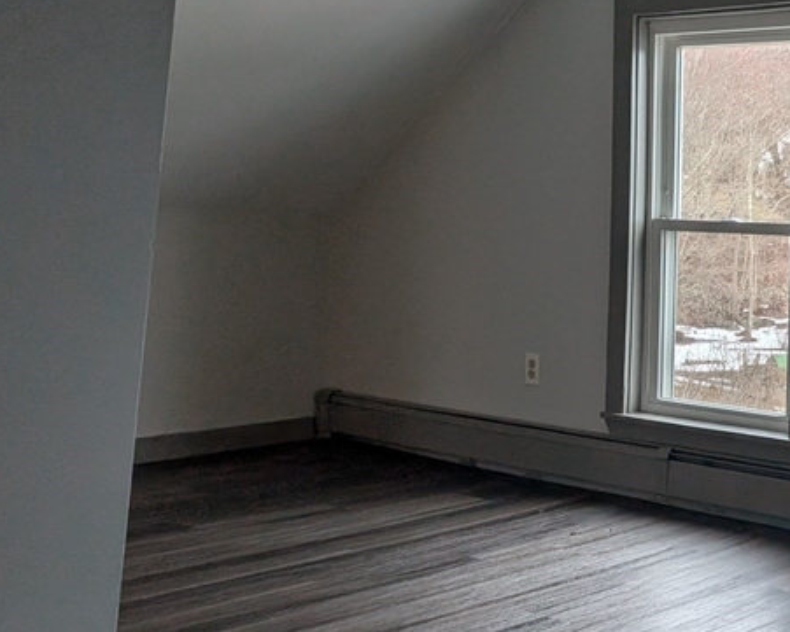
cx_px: 858
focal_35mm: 53
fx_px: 1239
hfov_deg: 31.5
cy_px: 285
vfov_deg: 28.6
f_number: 1.68
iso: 23
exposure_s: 1/108
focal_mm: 6.9
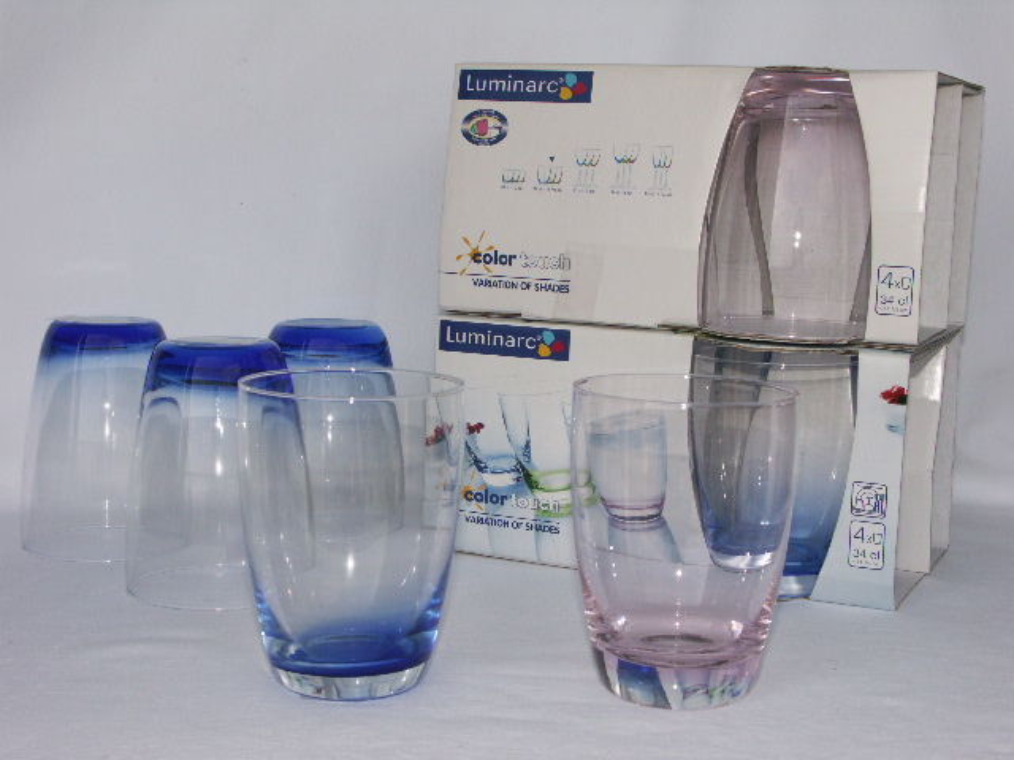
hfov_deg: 35.5
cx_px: 507
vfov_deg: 27.0
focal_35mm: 54
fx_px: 1582
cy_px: 380
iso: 64
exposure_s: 1/250
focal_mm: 13.96
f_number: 6.3
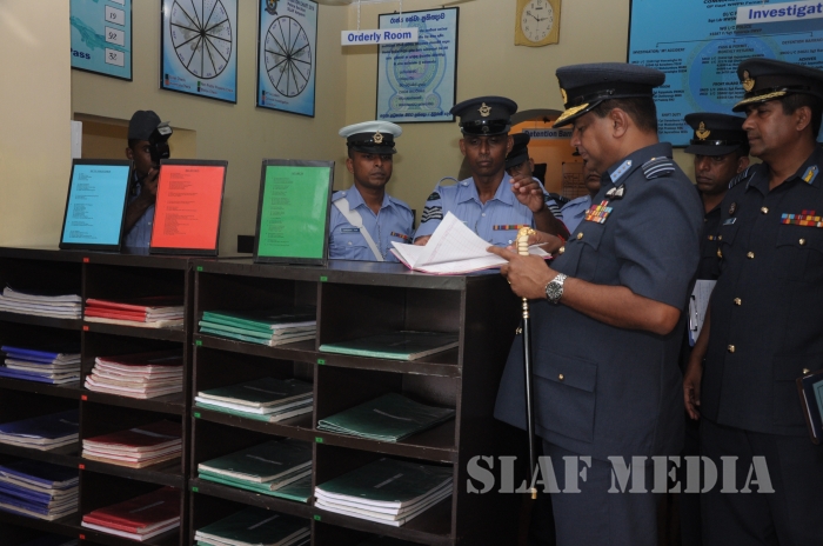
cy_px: 273
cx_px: 412
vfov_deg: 35.4
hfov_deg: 51.4
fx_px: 856
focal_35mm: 38
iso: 640
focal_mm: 25
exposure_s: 1/125
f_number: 5.6
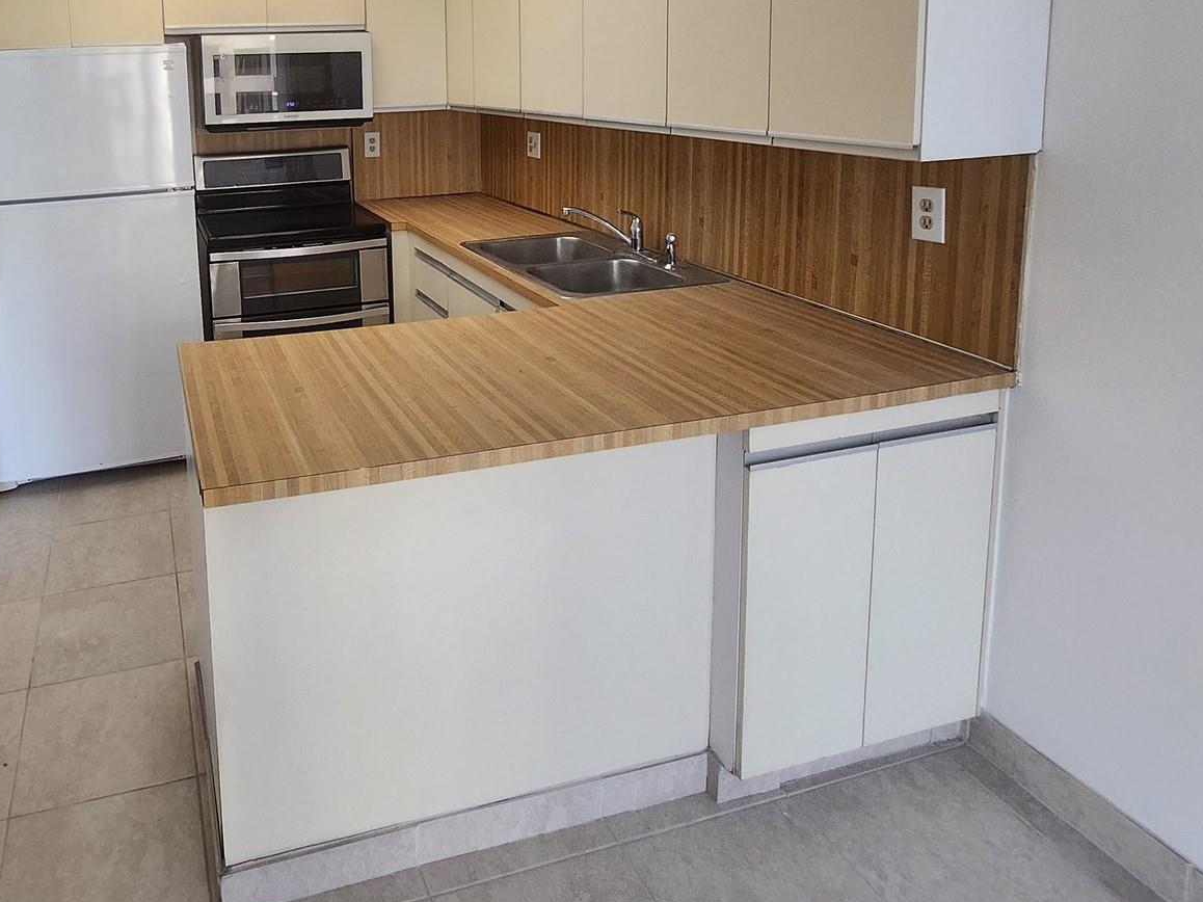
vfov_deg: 54.8
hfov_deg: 70.0
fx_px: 799
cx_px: 332
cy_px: 181
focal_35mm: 23
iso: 125
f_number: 2.2
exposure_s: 1/60
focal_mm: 1.74
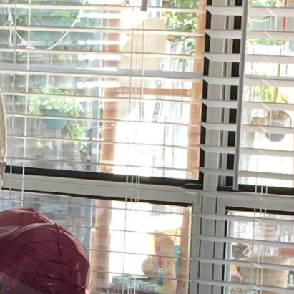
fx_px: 1797
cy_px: 506
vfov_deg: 9.0
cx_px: 60
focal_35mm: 187
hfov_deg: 9.3
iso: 25
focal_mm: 4.15
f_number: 2.2
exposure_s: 1/60
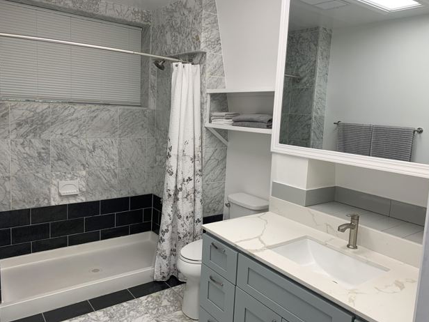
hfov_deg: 65.3
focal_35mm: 27
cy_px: 155
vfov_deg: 51.3
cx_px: 211
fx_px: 335
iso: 40
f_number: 1.8
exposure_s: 1/120
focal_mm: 4.25
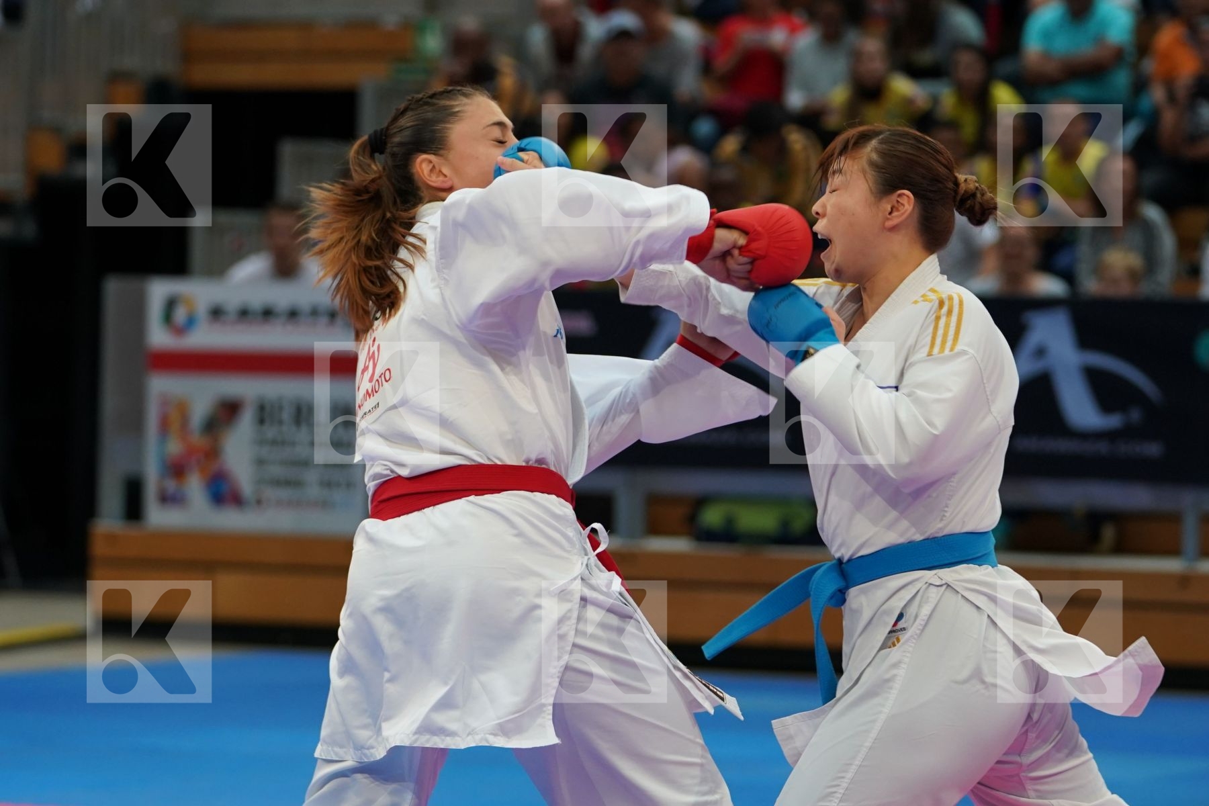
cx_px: 604
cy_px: 403
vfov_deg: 8.6
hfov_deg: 12.9
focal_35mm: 159
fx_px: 5339
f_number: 2.8
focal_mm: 106
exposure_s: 1/1000
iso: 1250
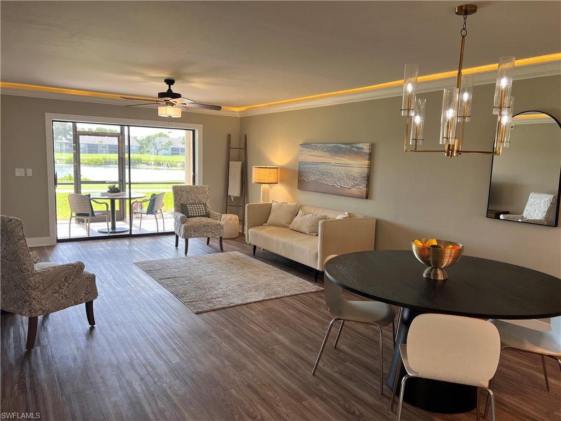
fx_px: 421
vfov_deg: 53.1
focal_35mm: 26
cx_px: 280
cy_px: 210
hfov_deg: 67.3
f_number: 1.5
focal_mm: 5.7
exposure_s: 1/120
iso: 50
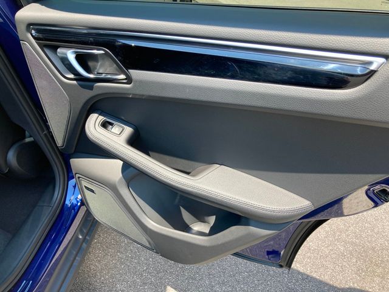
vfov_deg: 49.7
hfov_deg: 63.4
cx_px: 194
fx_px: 315
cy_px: 146
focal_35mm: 28
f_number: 1.8
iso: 20
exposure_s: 1/125
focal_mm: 3.99
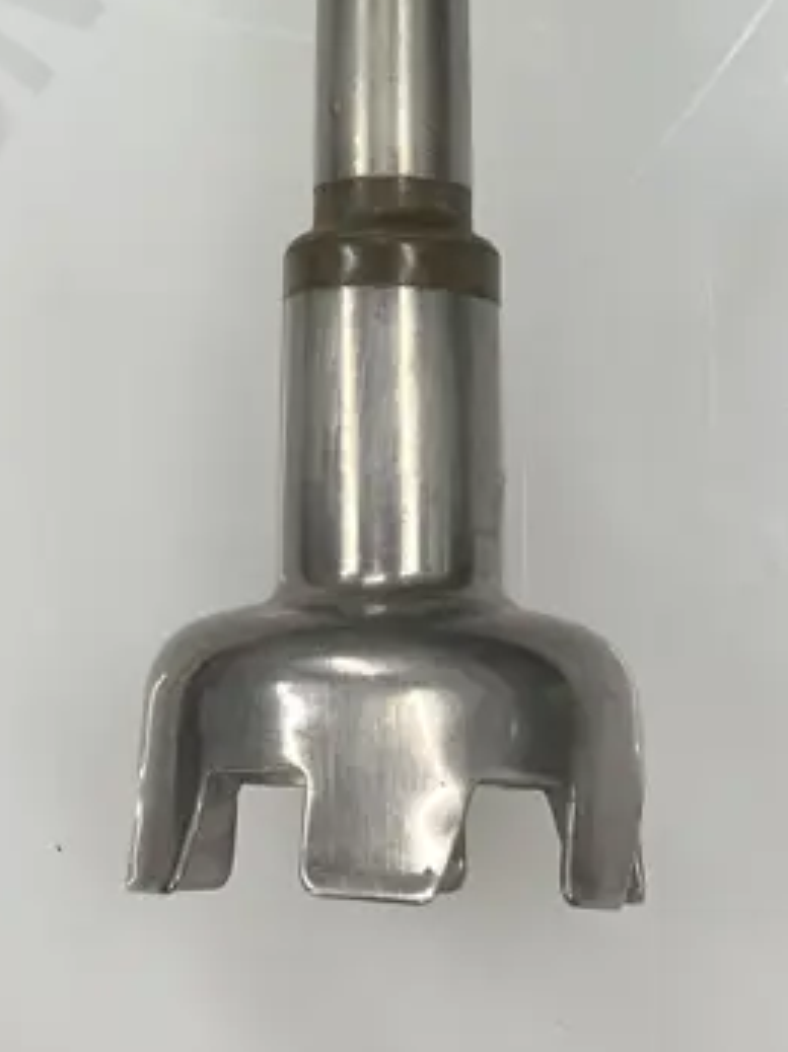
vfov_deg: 22.3
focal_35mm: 77
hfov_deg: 19.1
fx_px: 2340
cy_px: -365
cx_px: 313
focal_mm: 4.25
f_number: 1.8
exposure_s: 1/100
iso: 64
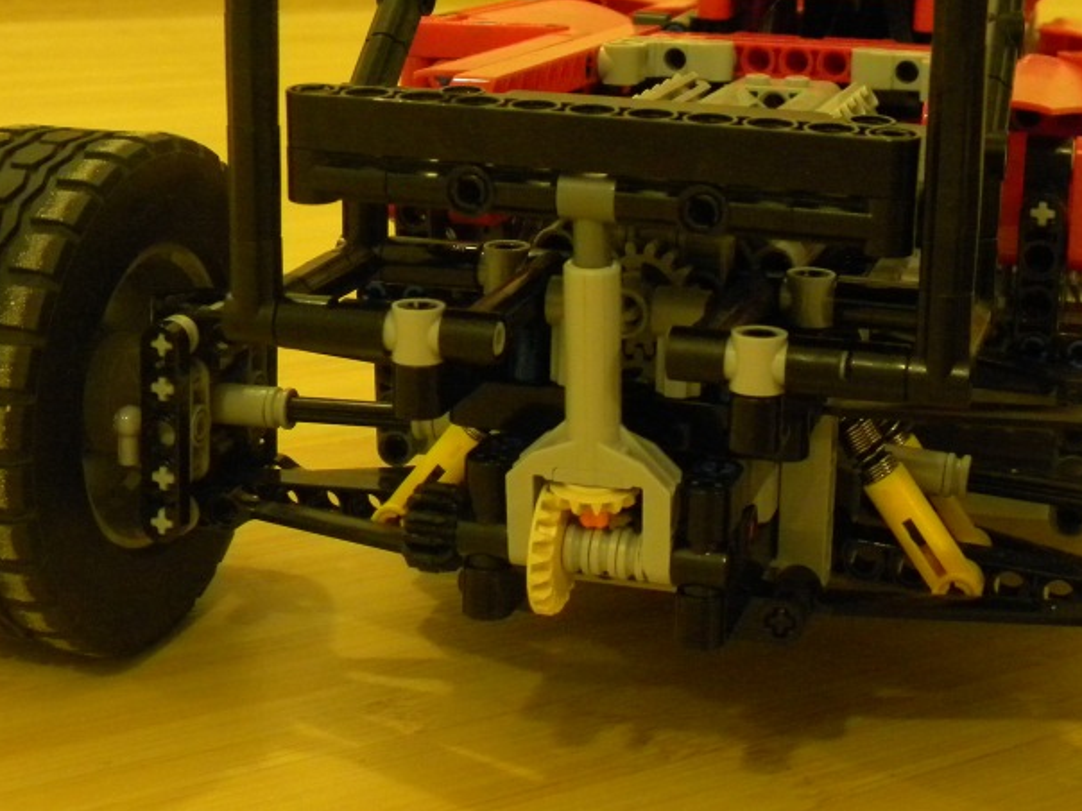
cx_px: 643
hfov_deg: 31.6
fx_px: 1907
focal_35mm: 61
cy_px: 240
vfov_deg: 23.9
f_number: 3.7
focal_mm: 6.4
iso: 400
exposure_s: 1/23.6
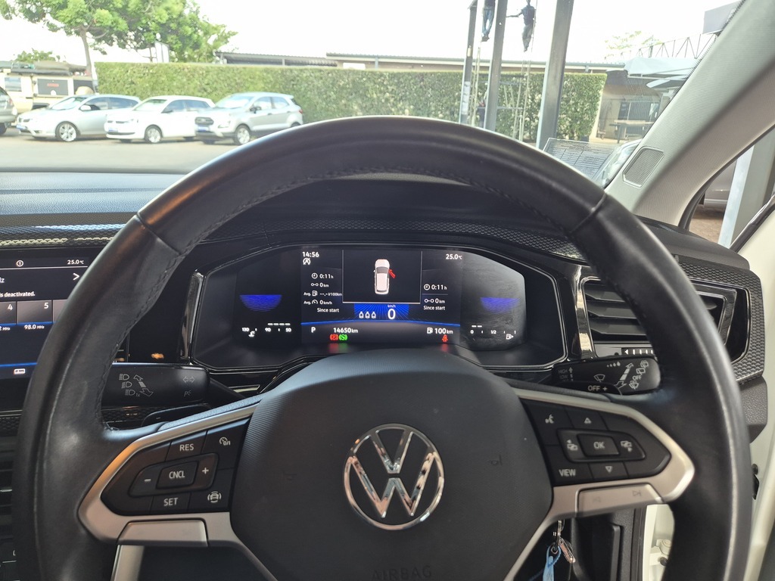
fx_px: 515
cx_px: 388
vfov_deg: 58.9
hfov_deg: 73.9
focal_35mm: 23
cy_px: 290
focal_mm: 5.4
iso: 160
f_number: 1.8
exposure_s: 1/100
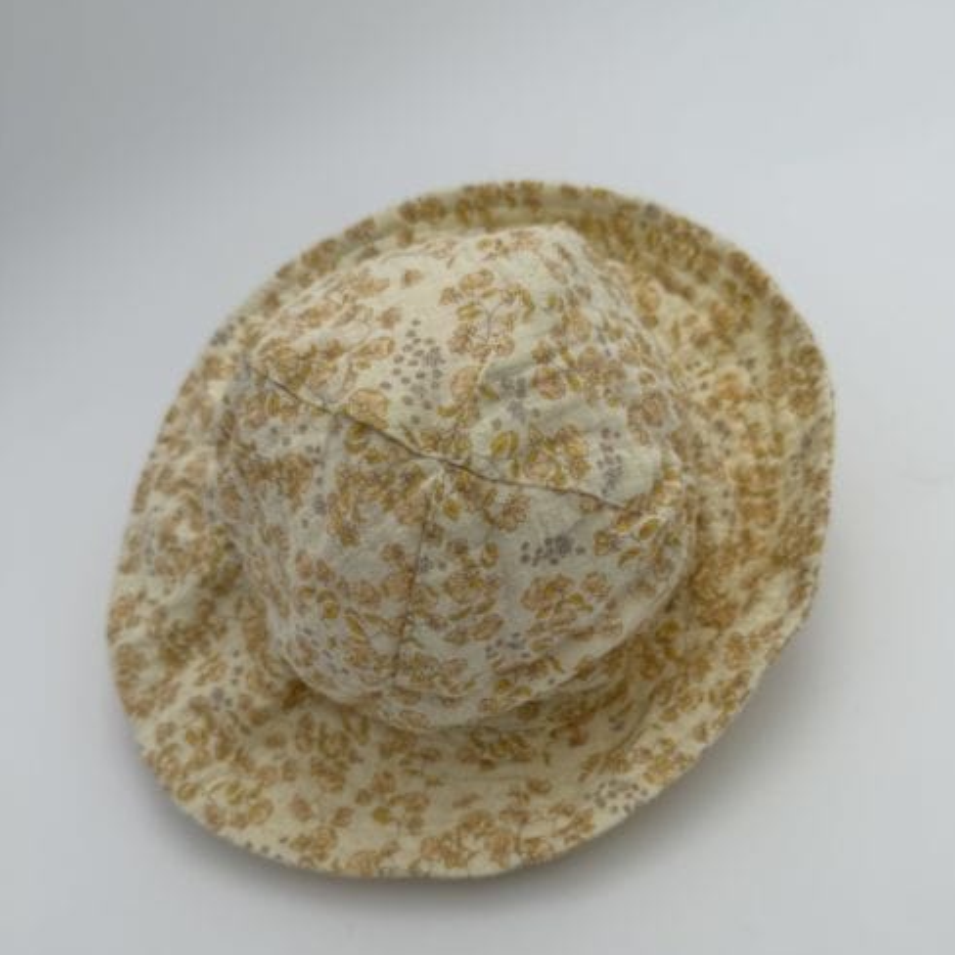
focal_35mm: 29
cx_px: 487
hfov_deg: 55.6
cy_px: 582
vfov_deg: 55.1
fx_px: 905
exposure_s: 1/1059
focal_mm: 6.86
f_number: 1.78
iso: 80
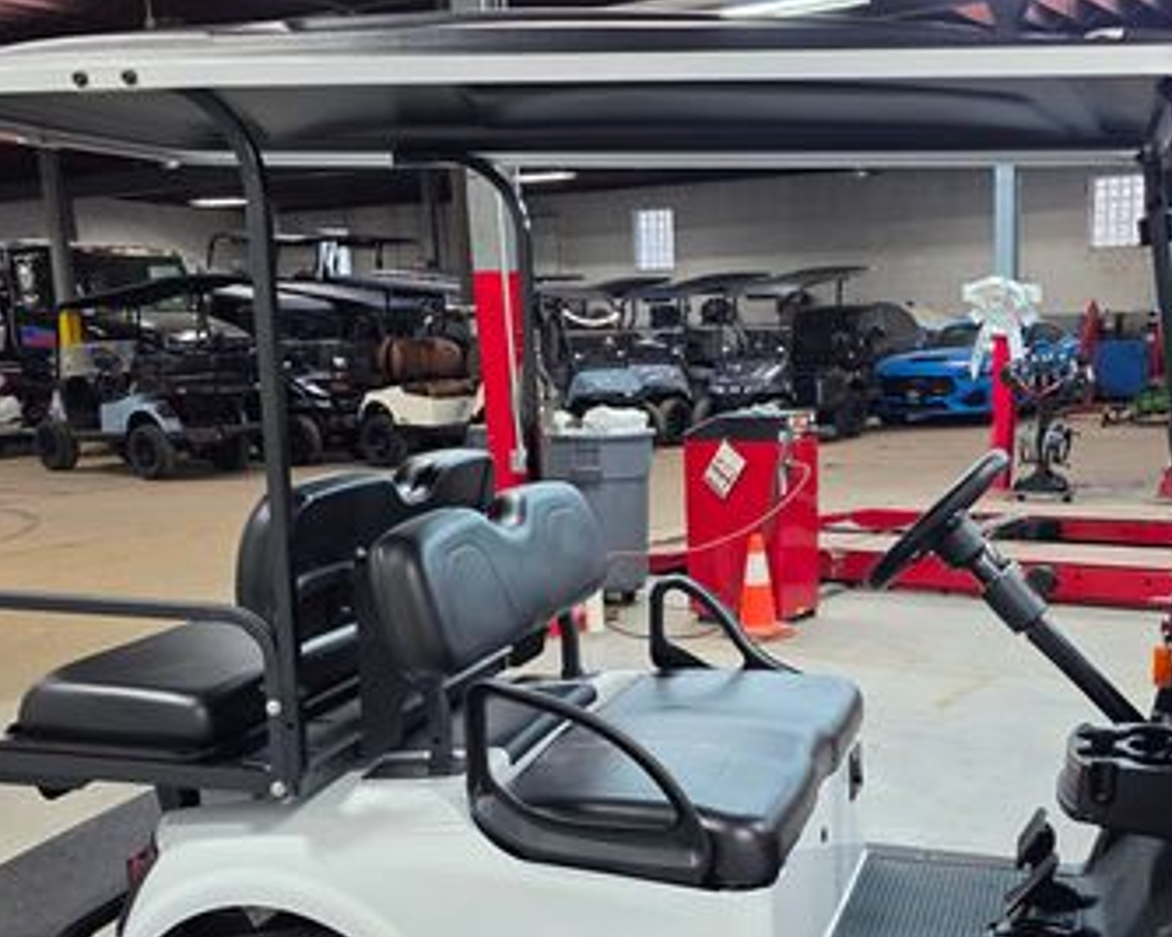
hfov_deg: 42.5
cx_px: 747
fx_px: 1491
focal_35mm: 43
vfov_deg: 34.2
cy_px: 691
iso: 125
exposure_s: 1/120
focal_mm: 6.3
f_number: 1.7
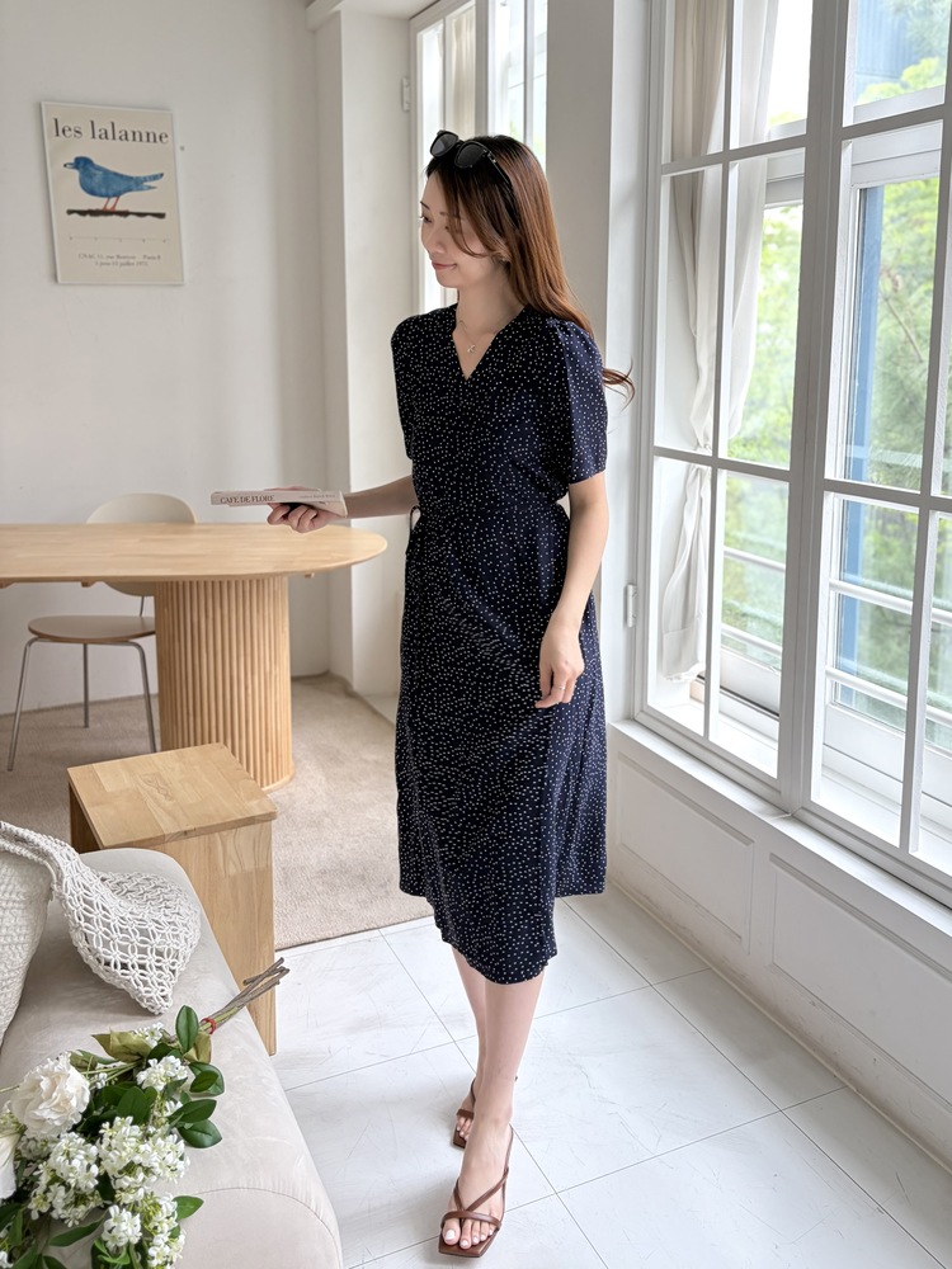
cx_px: 476
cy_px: 634
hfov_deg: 53.1
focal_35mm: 26
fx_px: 953
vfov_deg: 67.3
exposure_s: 1/120
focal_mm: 5.96
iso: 40
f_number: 1.6
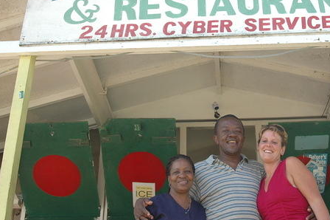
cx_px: 219
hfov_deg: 33.1
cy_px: 87
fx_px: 550
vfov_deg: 22.5
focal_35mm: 60
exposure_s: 1/250
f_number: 8
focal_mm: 28
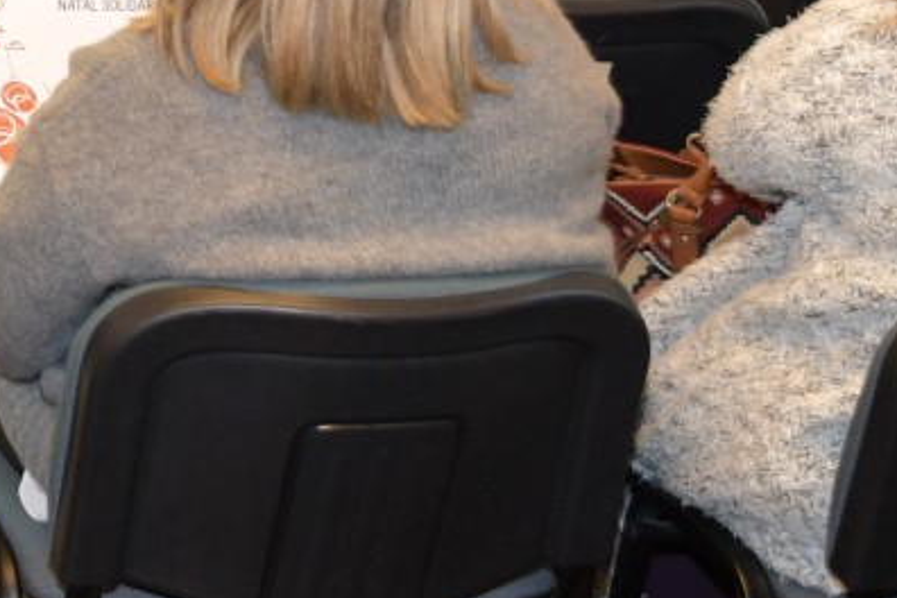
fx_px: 3363
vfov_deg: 9.8
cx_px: -405
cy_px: -383
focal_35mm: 135
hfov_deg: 14.3
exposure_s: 1/80
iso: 800
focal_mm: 22
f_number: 4
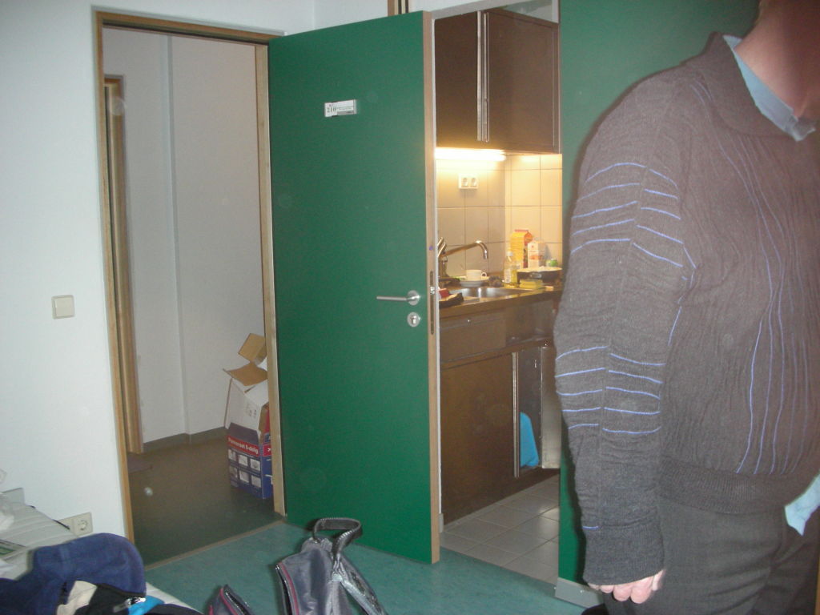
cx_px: 410
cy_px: 308
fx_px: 829
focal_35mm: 35
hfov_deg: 52.6
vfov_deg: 40.7
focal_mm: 5.8
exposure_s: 1/60.1
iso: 200
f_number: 3
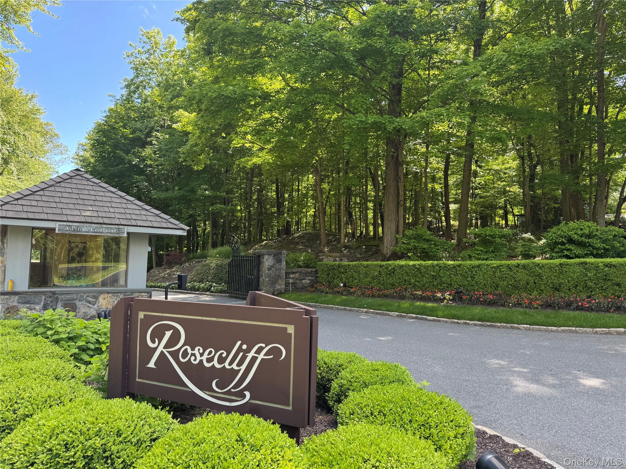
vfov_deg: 56.8
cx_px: 313
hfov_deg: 71.6
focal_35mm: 24
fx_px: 434
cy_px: 234
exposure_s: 1/288
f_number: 1.78
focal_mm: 6.76
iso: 80
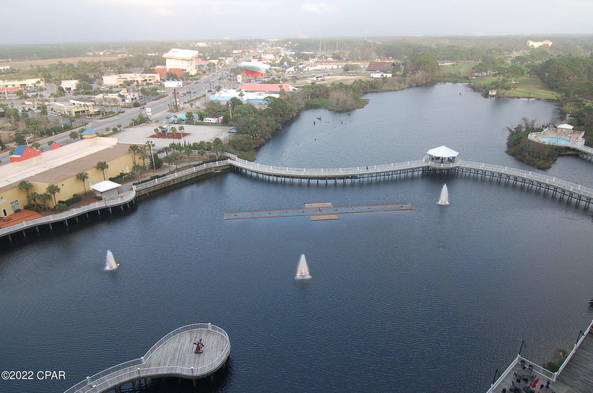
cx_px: 296
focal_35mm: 24
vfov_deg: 53.0
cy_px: 196
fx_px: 395
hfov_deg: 73.8
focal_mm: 16
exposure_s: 1/125
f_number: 5.6
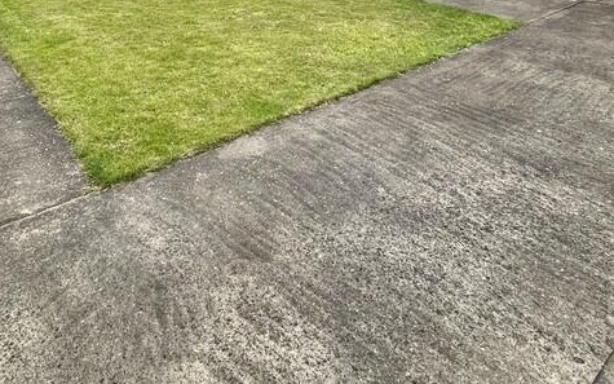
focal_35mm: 32
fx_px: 536
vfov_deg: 34.2
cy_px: -36
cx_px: 271
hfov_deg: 59.5
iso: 40
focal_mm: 2.22
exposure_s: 1/764
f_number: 2.2
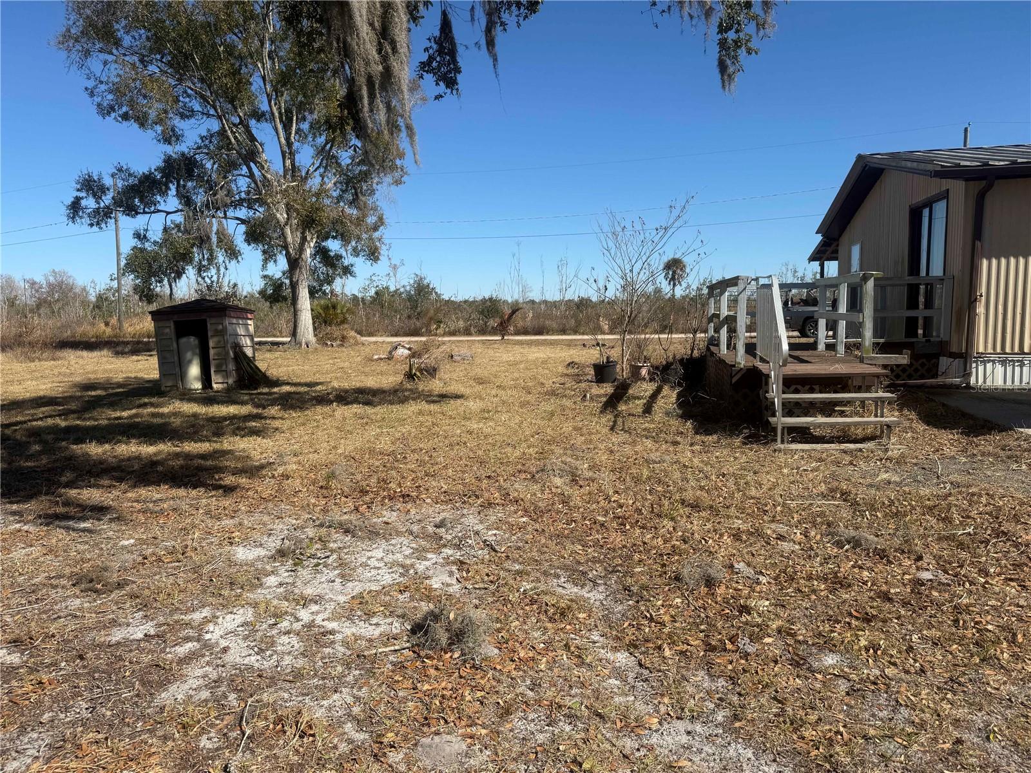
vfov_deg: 56.8
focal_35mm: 24
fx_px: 715
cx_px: 516
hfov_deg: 71.6
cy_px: 386
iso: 80
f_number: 1.78
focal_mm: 6.76
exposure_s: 1/4673
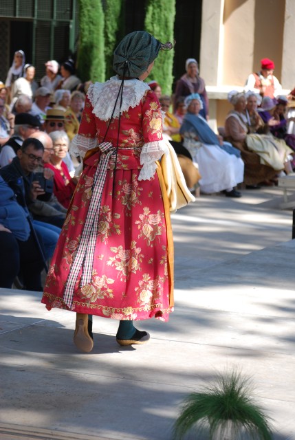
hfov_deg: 11.2
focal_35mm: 123
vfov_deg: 16.6
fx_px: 1506
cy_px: 220
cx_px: 148
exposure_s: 1/400
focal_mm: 82
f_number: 5
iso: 200
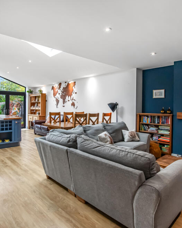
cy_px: 111
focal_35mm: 22
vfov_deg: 75.0
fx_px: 148
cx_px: 80
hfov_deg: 62.9
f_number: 9
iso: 320
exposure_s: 1/13
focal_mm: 10
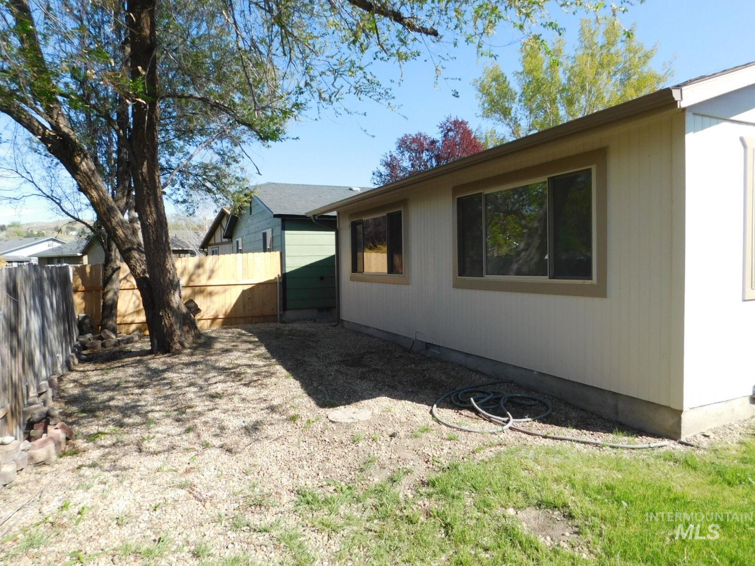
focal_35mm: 23
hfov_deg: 73.9
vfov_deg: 58.9
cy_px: 283
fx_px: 502
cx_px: 378
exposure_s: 1/1000
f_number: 3
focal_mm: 4
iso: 125
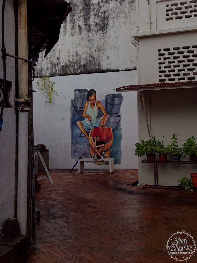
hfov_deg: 31.5
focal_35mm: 46
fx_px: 349
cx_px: 98
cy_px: 132
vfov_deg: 41.2
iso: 200
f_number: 4
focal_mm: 23
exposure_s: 1/800
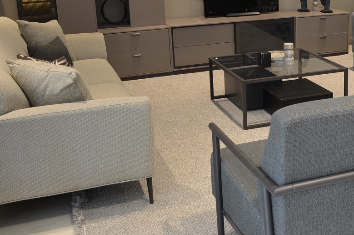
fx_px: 510
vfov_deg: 25.6
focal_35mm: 52
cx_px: 300
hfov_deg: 36.5
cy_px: 67
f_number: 4
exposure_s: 1/60
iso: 560
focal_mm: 18
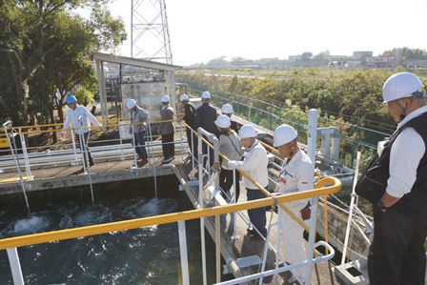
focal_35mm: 24
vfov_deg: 53.2
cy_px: 142
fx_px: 285
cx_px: 214
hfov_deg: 73.7
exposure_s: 1/200
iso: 100
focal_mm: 16
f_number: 6.3
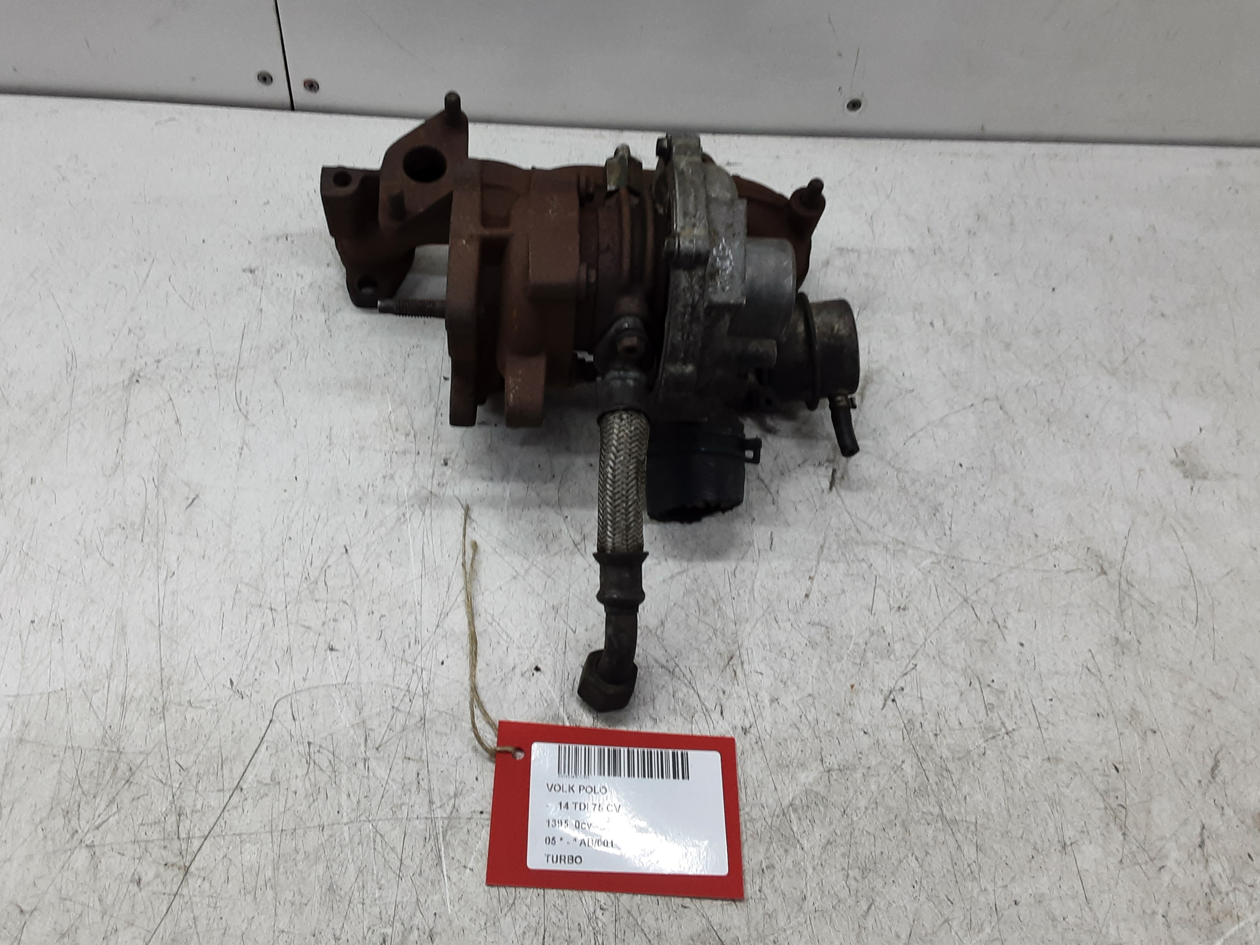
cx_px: 542
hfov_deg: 58.1
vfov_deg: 45.4
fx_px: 1128
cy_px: 442
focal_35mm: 31
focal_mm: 2.91
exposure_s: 1/50
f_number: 1.9
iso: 64
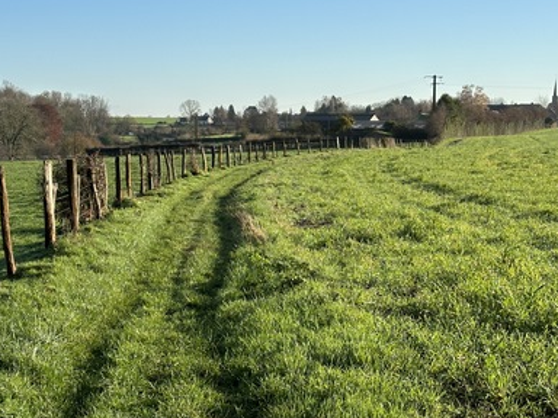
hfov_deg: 26.0
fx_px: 1209
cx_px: 318
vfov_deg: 19.6
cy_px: 226
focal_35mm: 75
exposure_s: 1/3155
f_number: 1.78
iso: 64
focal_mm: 6.86
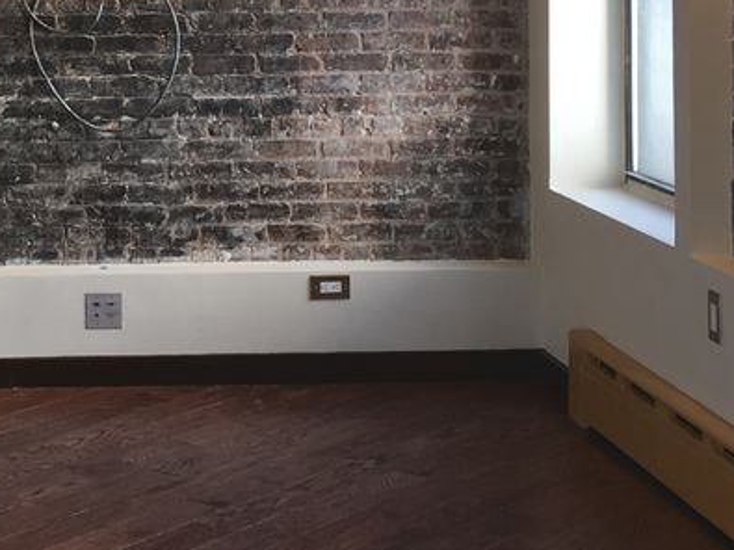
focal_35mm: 94
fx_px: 1993
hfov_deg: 20.2
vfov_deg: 15.3
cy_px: -76
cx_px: -20
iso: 25
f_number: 2.2
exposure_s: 1/40
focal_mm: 4.15
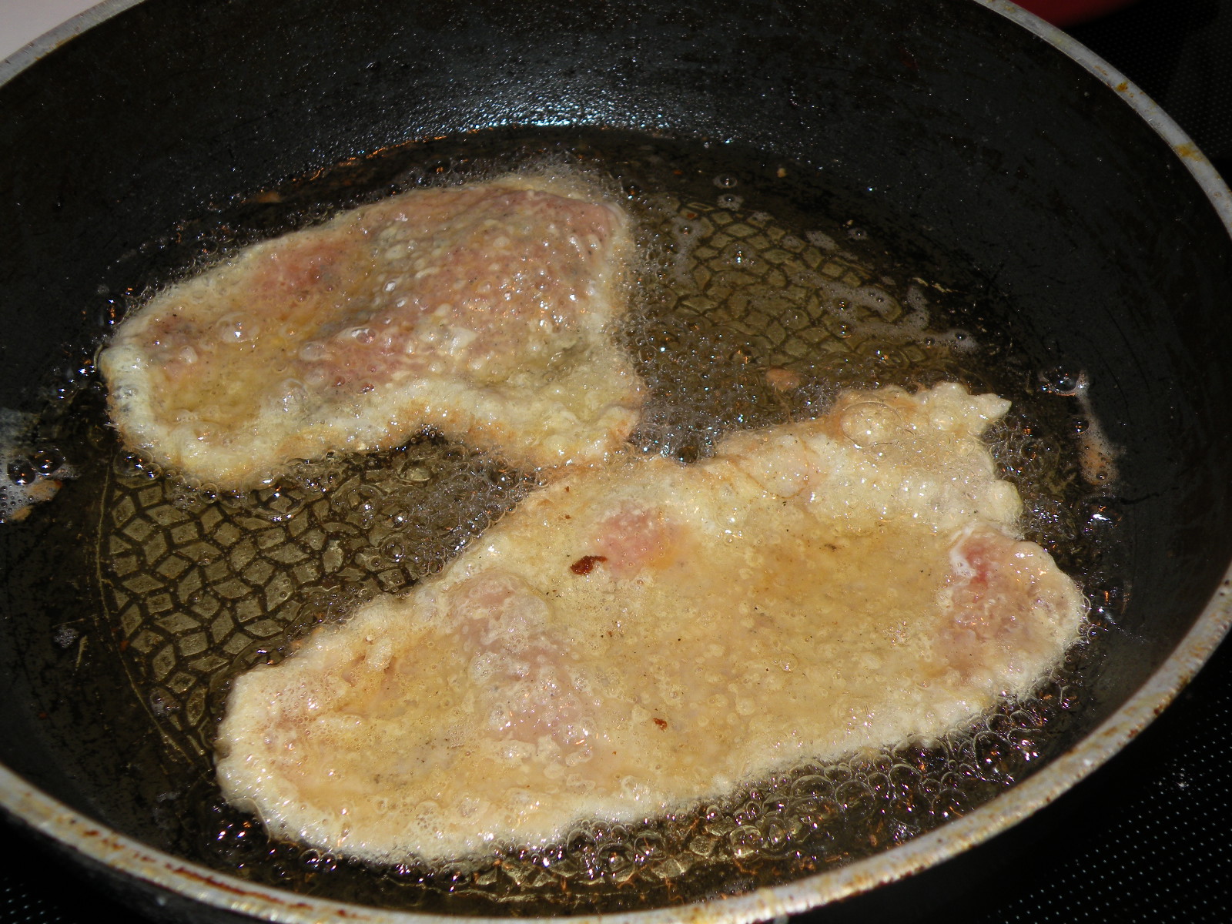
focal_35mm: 42
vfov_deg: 34.3
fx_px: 1495
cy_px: 462
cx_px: 616
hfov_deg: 44.8
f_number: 3.2
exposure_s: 1/30
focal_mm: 7.4
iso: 64
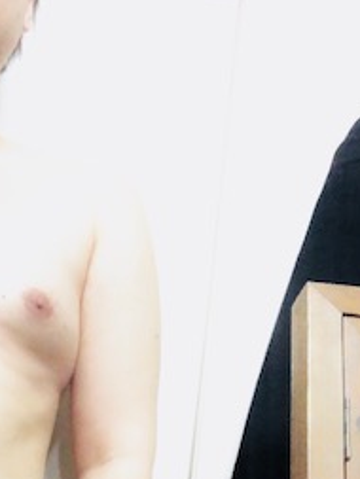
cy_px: 598
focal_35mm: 81
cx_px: -67
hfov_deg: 17.4
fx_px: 1122
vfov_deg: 22.0
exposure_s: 1/50
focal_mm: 2.87
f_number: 2.2
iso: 320
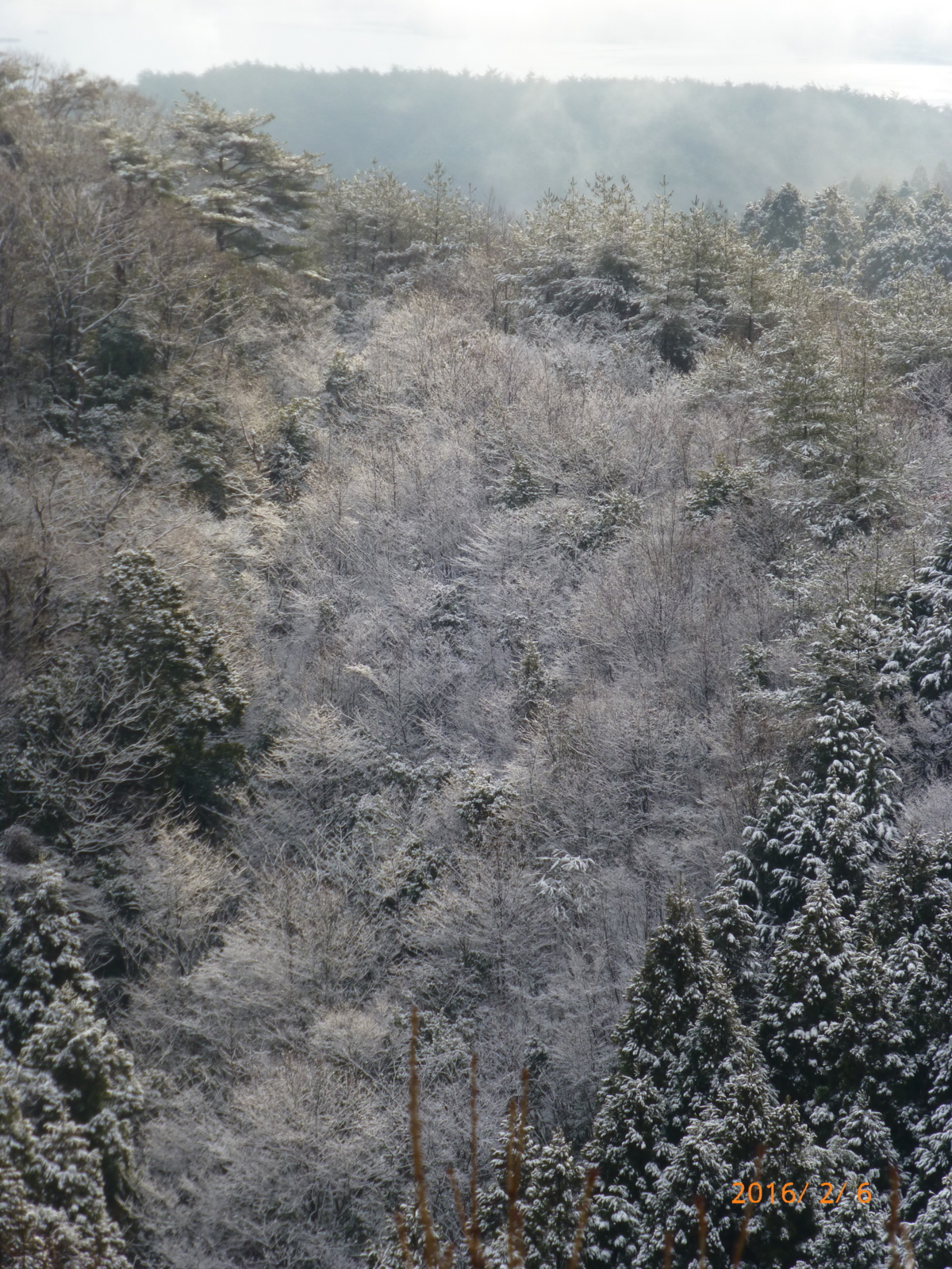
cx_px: 476
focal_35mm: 187
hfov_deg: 7.9
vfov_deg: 10.6
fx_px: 6857
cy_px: 634
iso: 100
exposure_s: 1/320
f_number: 5.5
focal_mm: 33.3
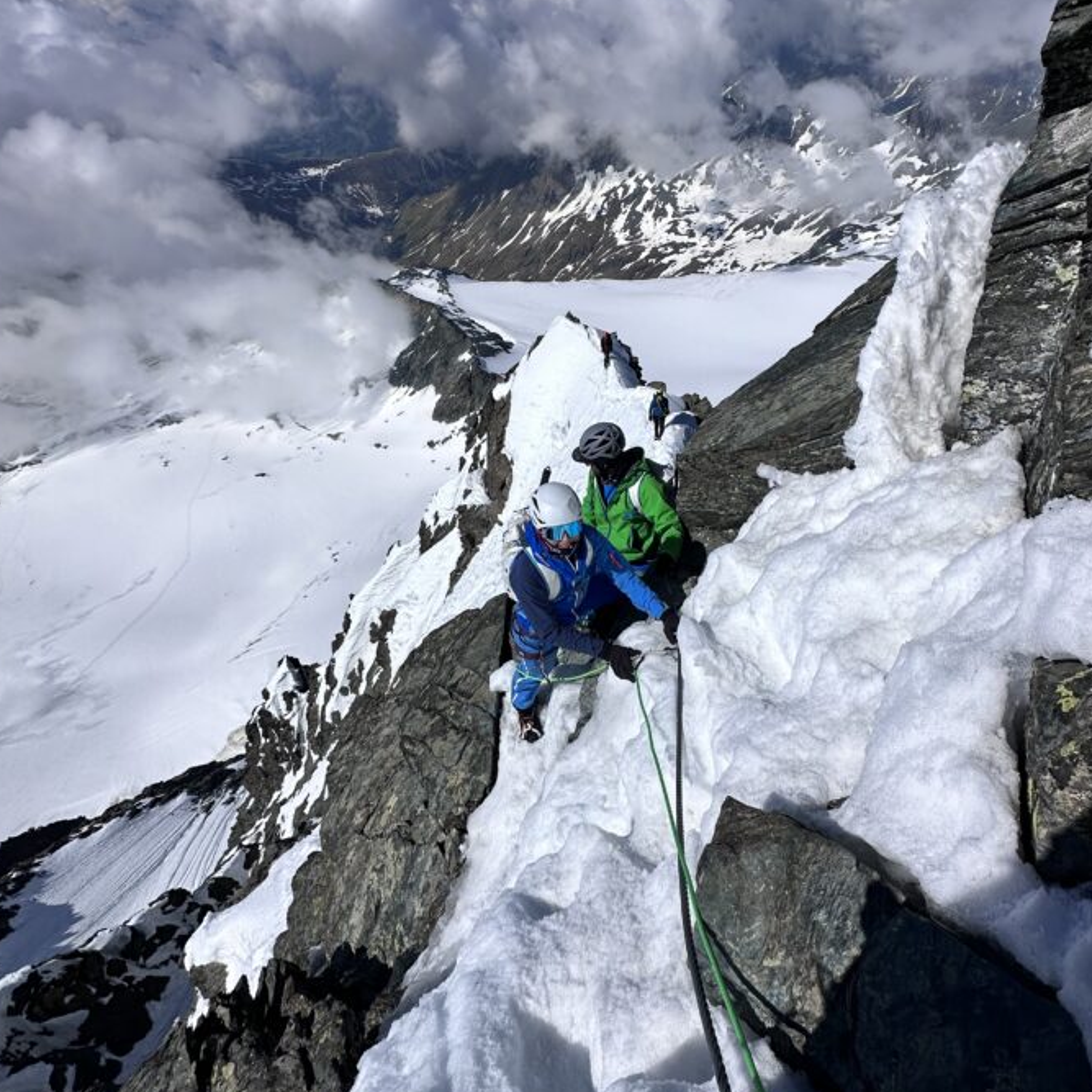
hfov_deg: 77.4
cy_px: 460
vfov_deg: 77.1
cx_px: 604
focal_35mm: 19
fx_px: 678
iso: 32
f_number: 2.2
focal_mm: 2.22
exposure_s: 1/7813
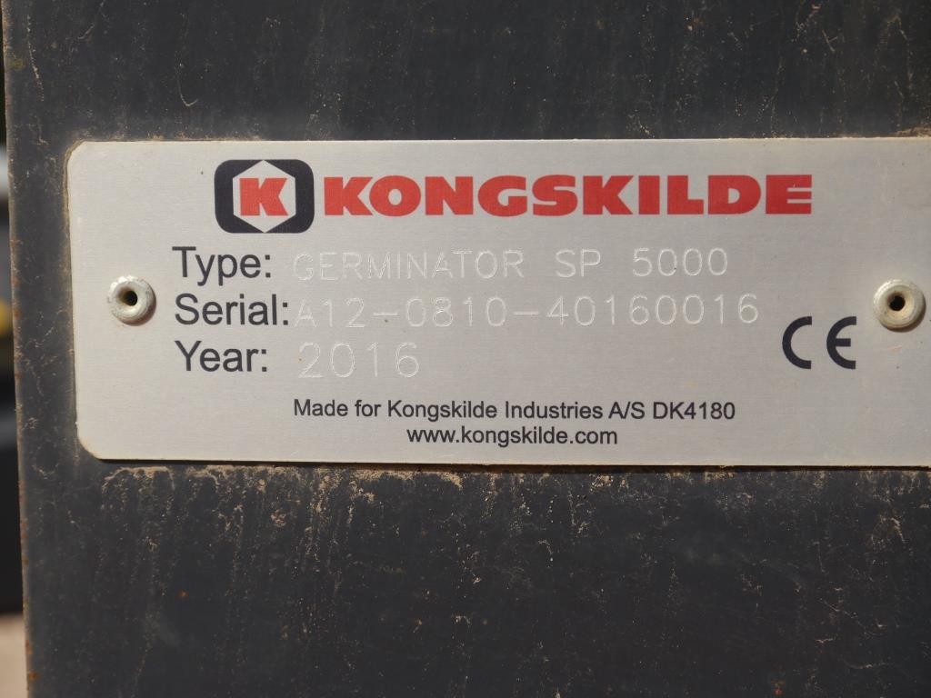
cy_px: 349
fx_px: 1990
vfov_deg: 19.9
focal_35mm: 74
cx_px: 466
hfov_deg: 26.3
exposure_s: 1/200
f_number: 7.1
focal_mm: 37
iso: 160
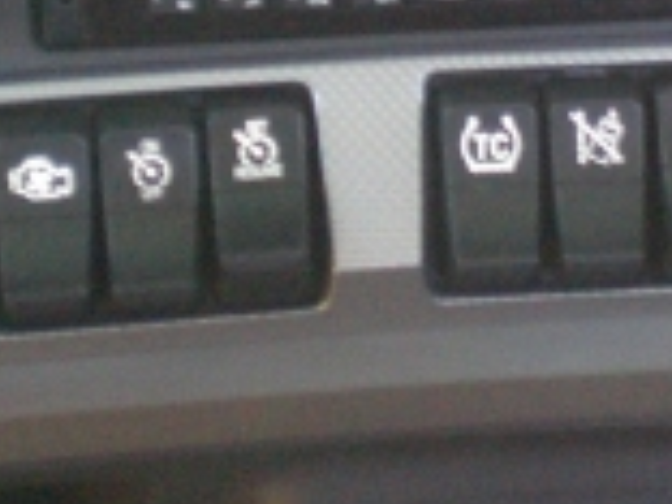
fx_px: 3028
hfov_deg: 12.4
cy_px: -349
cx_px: 741
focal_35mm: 156
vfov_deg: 9.2
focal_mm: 6.3
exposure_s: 1/80
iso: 400
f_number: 3.1
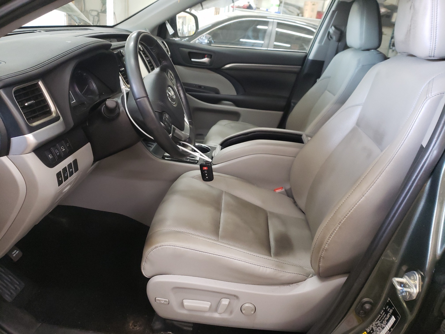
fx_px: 334
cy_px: 167
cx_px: 222
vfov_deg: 53.1
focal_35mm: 26
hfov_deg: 67.3
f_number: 1.5
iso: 304
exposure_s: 1/30
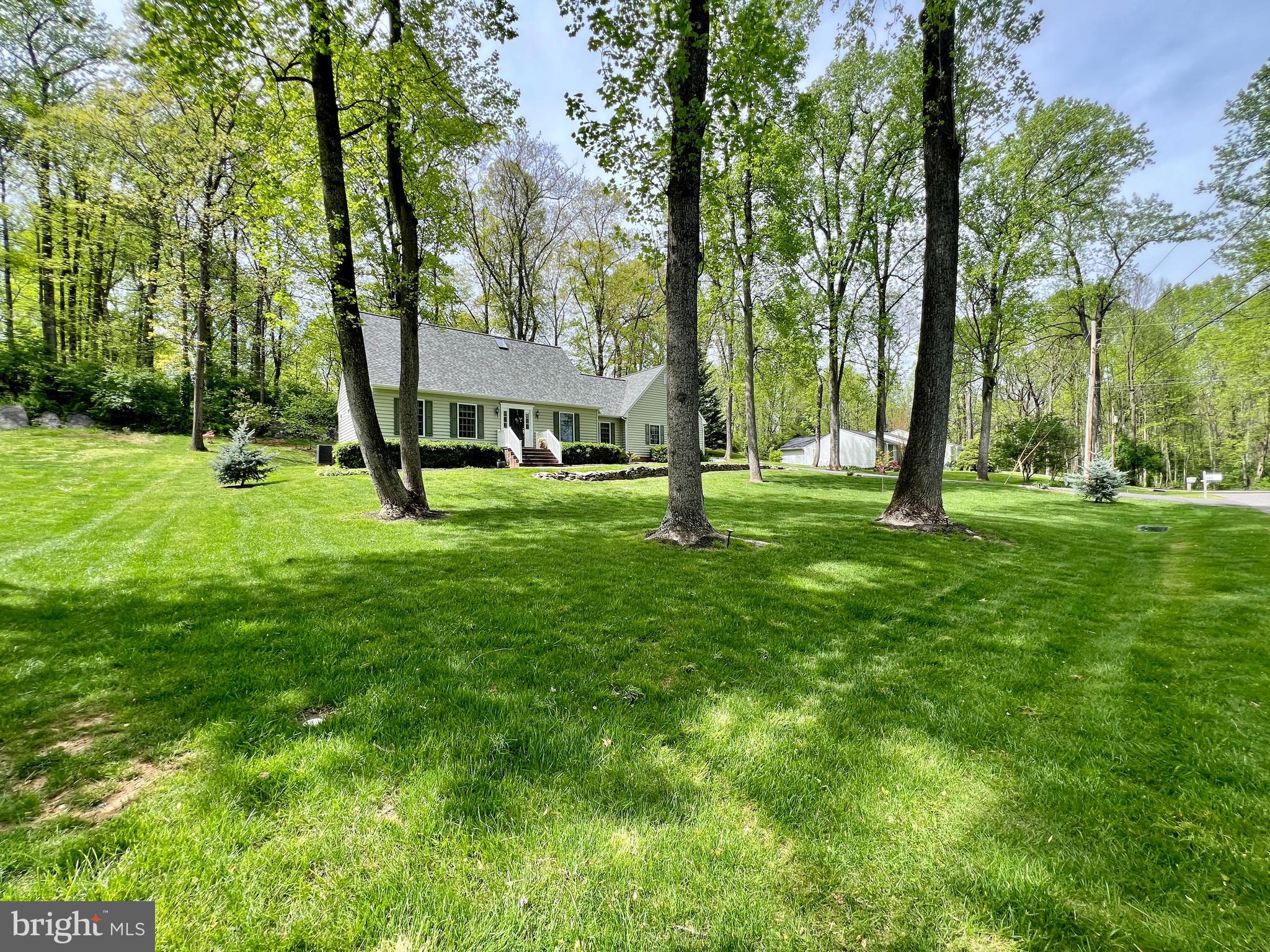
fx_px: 477
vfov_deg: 89.9
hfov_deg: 106.2
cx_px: 635
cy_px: 476
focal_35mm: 13
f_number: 1.8
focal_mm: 1.57
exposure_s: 1/435
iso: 32
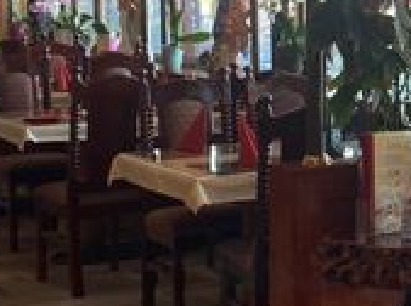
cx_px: 644
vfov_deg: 13.2
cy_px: 46
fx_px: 1315
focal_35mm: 111
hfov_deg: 16.0
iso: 64
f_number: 1.8
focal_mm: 4.25
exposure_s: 1/100
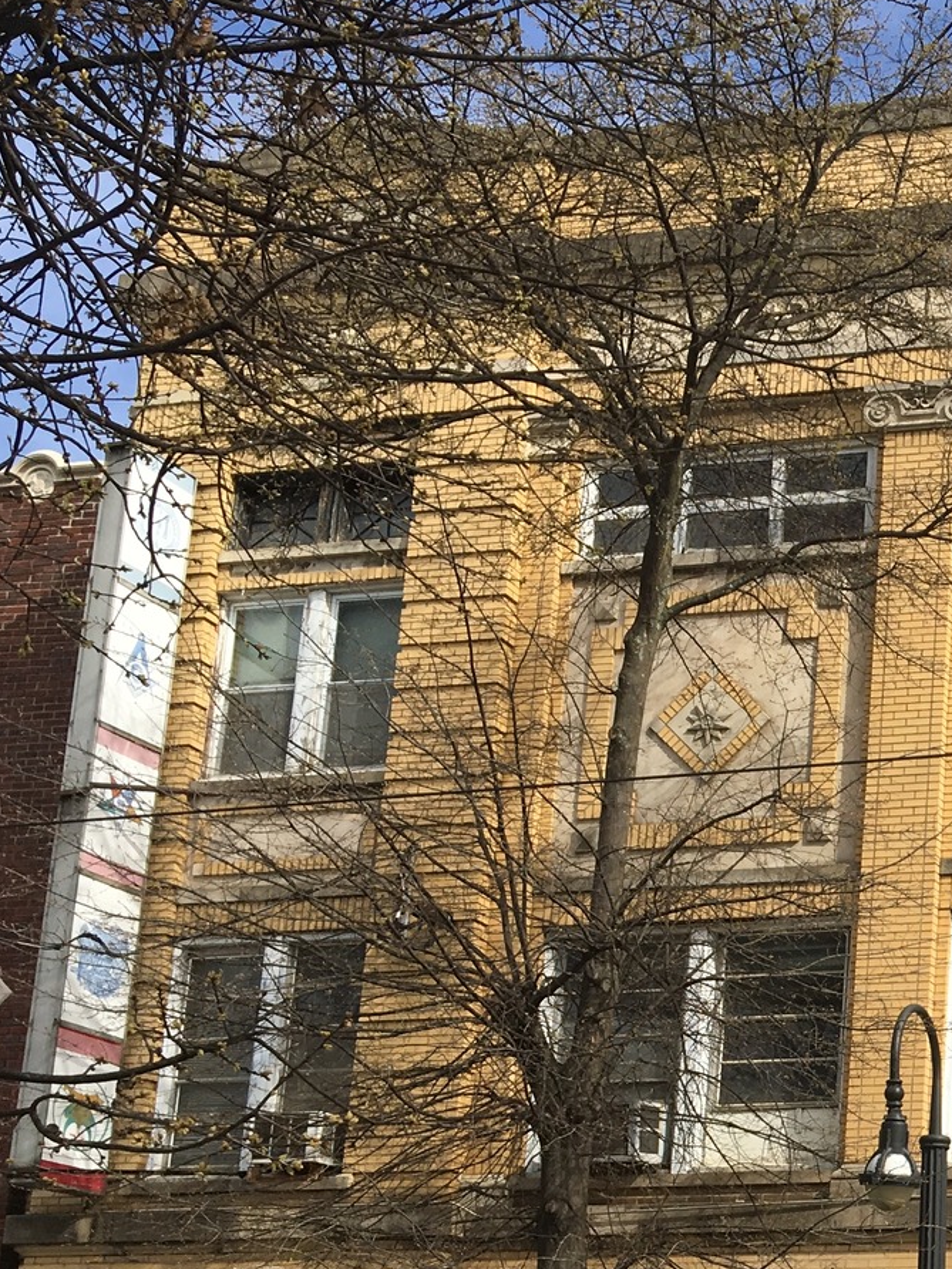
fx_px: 2383
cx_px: 1303
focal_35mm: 65
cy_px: 1002
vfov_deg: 29.2
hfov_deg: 20.3
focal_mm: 4.15
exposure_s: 1/1241
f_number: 2.2
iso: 25
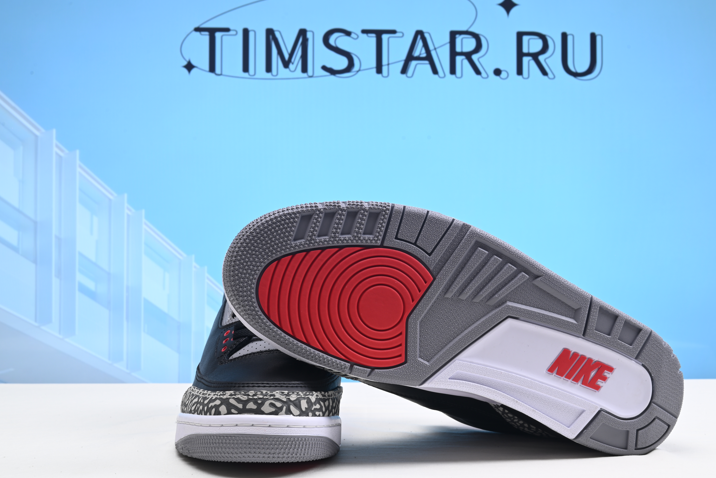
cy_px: 263
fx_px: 895
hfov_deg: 43.6
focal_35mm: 45
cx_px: 373
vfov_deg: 29.9
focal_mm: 40
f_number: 16
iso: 100
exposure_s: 1/2
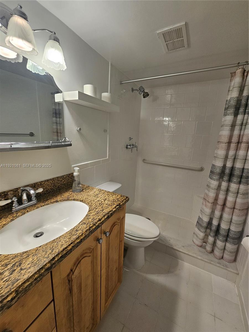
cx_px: 124
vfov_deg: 106.2
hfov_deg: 89.9
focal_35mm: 13
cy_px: 166
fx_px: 125
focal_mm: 2.2
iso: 80
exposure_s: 1/60
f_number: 2.2
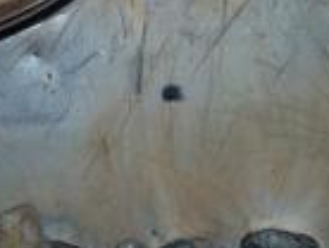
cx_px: 179
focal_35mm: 130
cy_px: 63
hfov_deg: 15.1
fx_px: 1238
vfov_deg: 11.4
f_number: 2.8
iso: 62
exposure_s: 1/30
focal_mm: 5.85
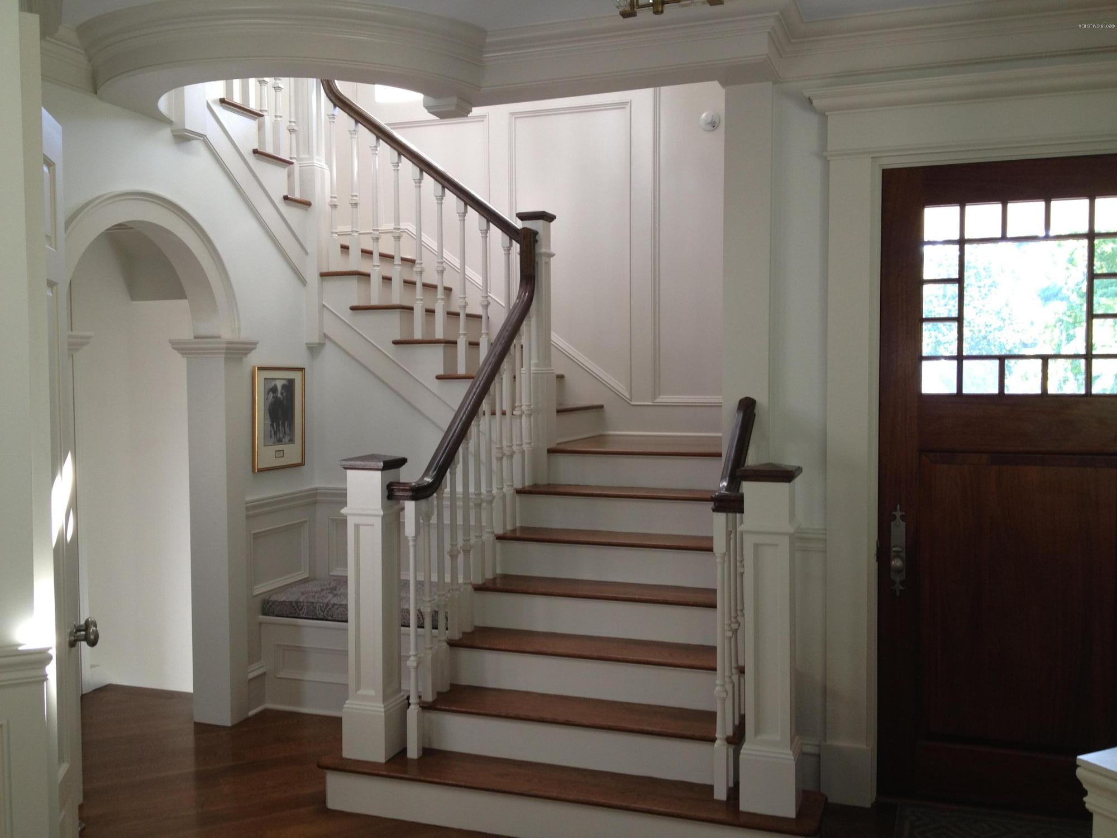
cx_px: 558
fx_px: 1129
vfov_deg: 40.7
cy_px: 419
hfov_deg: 52.6
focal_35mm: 35
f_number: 2.4
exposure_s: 1/24
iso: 64
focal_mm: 4.28
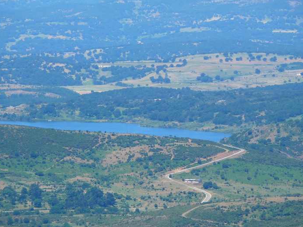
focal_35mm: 453
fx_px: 3965
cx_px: 157
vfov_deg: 3.3
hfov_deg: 4.4
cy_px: 106
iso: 100
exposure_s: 1/200
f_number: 5
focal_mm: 88.8
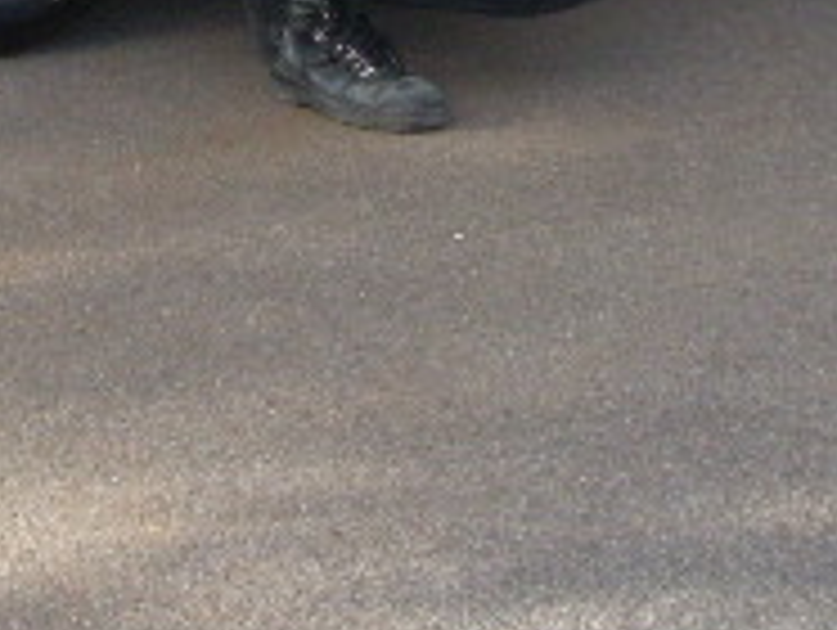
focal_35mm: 141
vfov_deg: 10.1
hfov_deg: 14.0
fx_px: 3414
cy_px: -387
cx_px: 270
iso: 160
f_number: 4.6
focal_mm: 6.8
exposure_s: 1/250
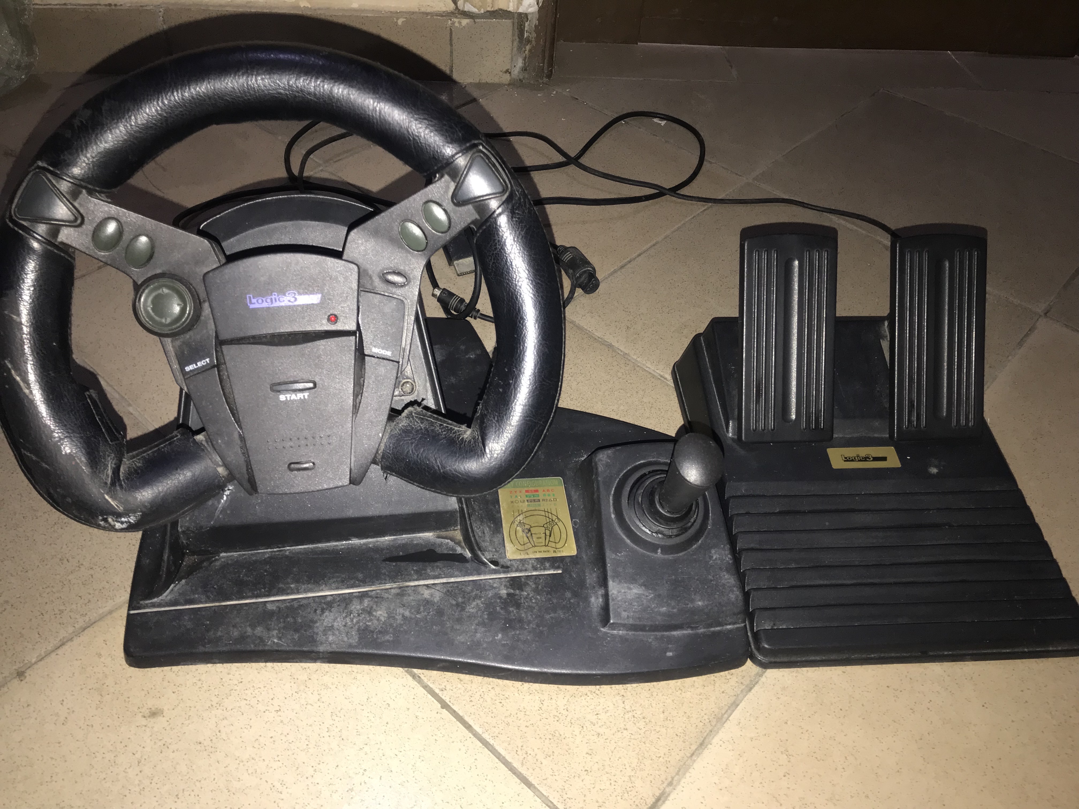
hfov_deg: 63.4
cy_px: 404
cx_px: 540
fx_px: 873
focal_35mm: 28
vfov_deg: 49.7
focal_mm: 3.99
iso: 32
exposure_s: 1/17
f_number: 1.8
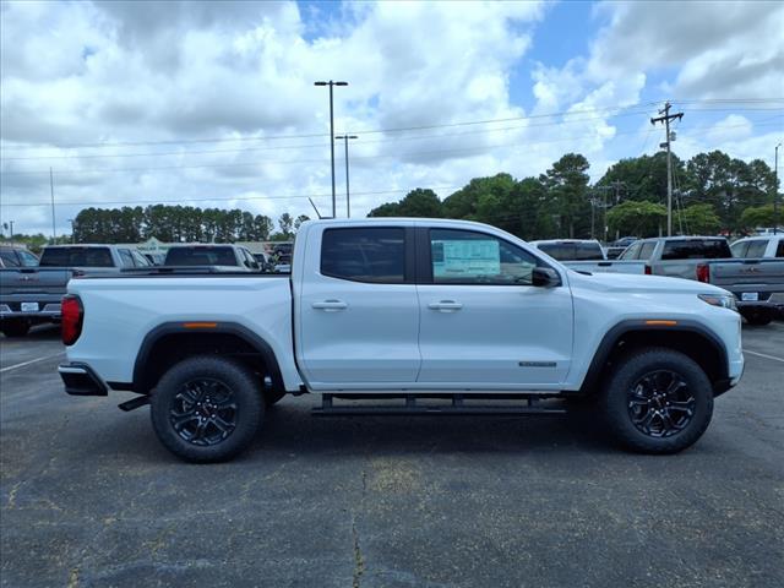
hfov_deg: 65.3
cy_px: 294
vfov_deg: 51.4
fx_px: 612
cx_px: 392
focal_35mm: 27
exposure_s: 1/2000
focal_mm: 3.58
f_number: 1.9
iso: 40
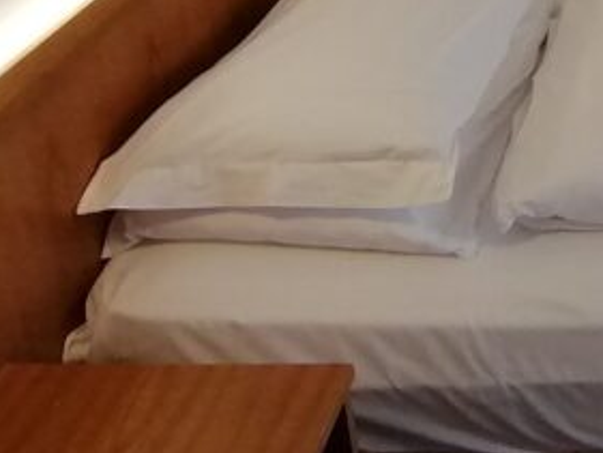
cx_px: 747
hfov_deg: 27.1
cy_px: -144
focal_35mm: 62
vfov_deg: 21.3
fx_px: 1080
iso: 125
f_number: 2.4
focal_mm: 2.84
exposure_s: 1/33.3
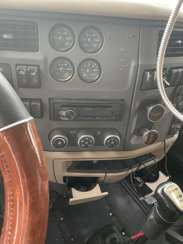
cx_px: 92
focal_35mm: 26
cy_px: 122
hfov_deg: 53.1
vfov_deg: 67.3
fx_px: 183
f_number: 1.6
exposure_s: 1/60
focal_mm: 4.2
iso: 200
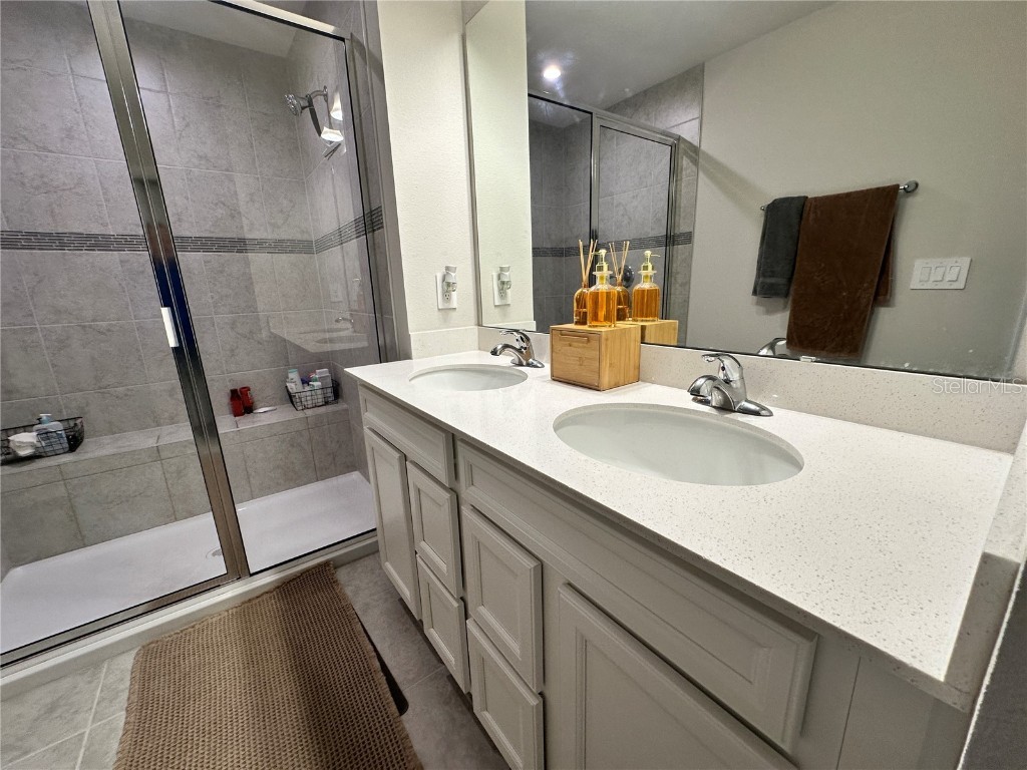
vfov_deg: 85.7
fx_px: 415
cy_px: 385
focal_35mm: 14
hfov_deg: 102.1
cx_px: 514
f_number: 2.2
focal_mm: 2.22
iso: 100
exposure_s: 1/120
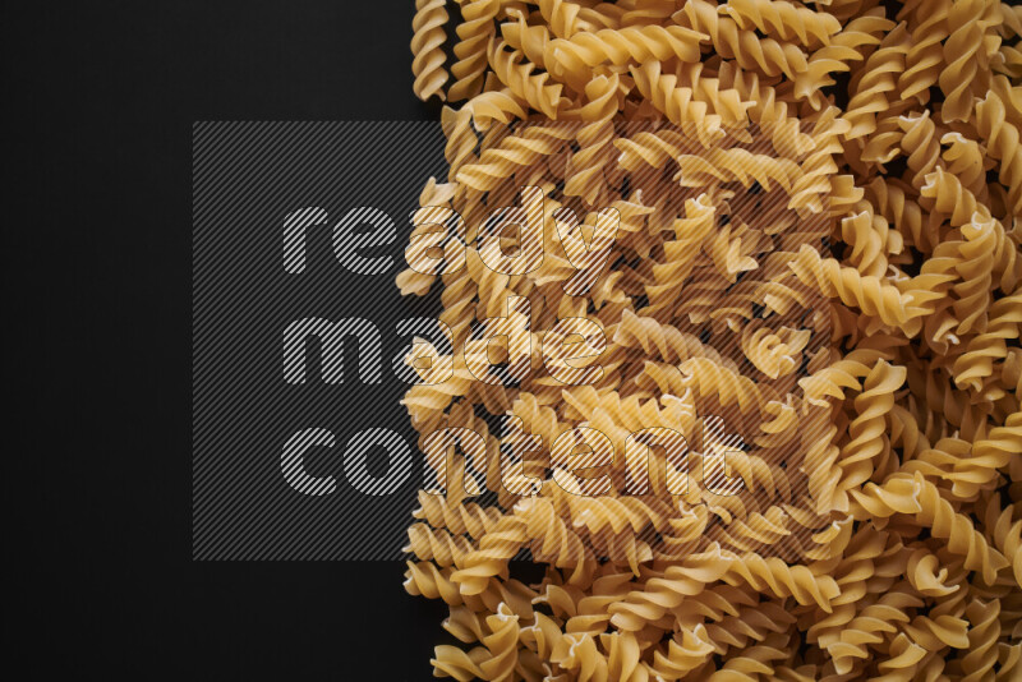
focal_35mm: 50
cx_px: 511
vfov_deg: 27.0
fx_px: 1420
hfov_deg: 39.6
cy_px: 341
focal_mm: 50
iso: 160
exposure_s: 1/100
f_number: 8
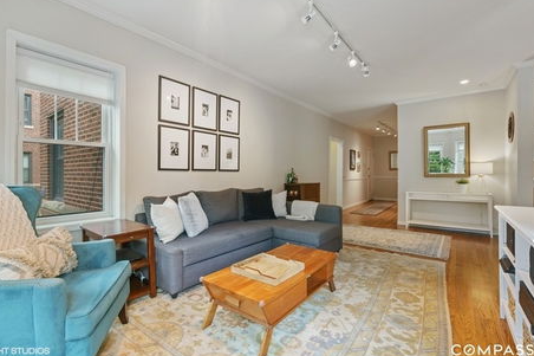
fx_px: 252
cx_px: 258
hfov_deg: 93.3
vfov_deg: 70.4
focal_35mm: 17
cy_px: 173
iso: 320
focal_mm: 16
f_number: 8
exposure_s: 1/8
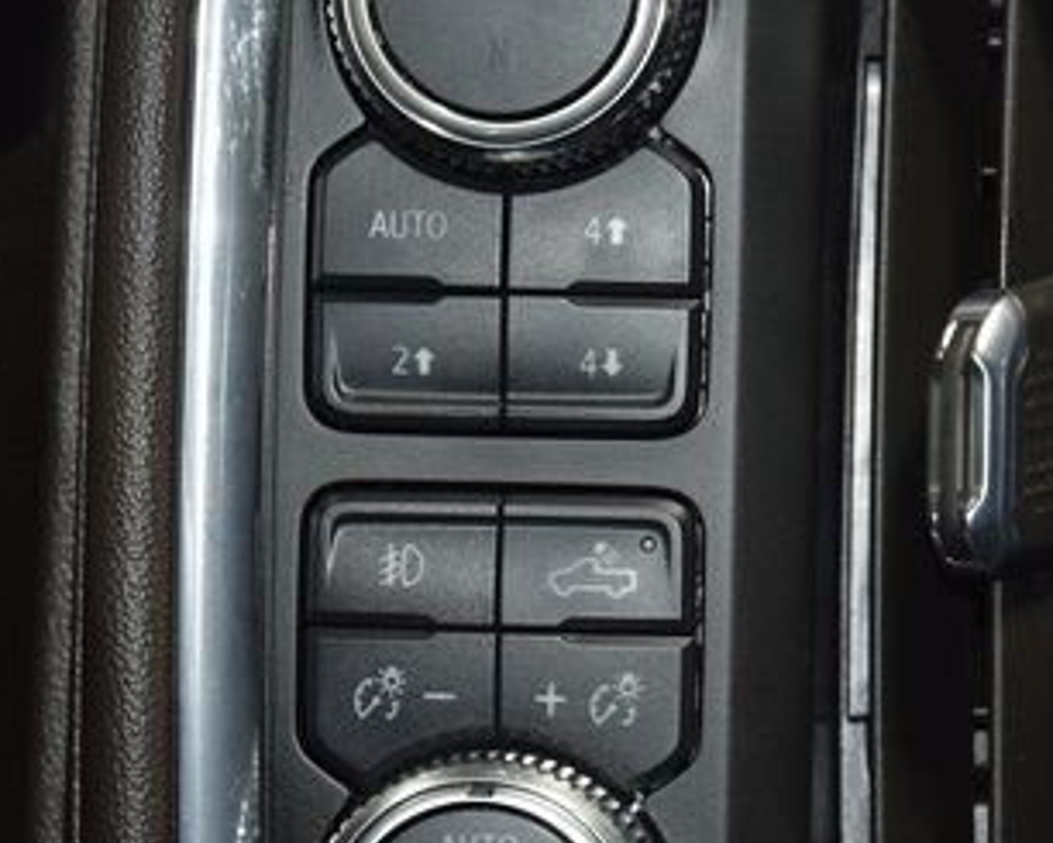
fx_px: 6422
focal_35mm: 206
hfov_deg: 9.4
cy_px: 504
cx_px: 530
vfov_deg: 7.5
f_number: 4.5
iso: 1250
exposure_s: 1/20
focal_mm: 70
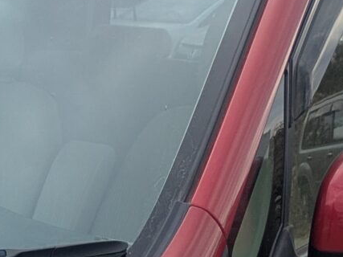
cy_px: 528
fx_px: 1486
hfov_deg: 12.5
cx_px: -174
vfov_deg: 9.2
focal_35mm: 150
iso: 42
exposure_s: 1/911
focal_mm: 5.43
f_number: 1.89
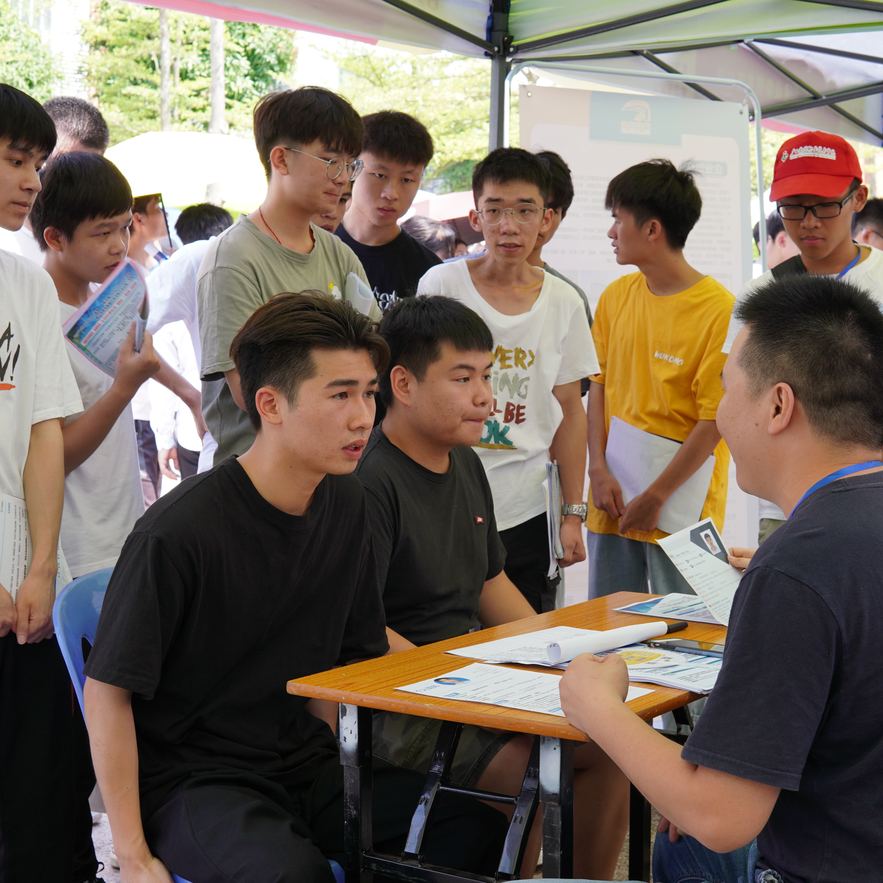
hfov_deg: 29.5
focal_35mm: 58
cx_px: 482
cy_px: 446
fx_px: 1674
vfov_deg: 29.6
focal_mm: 30
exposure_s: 1/80
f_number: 6.3
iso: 160
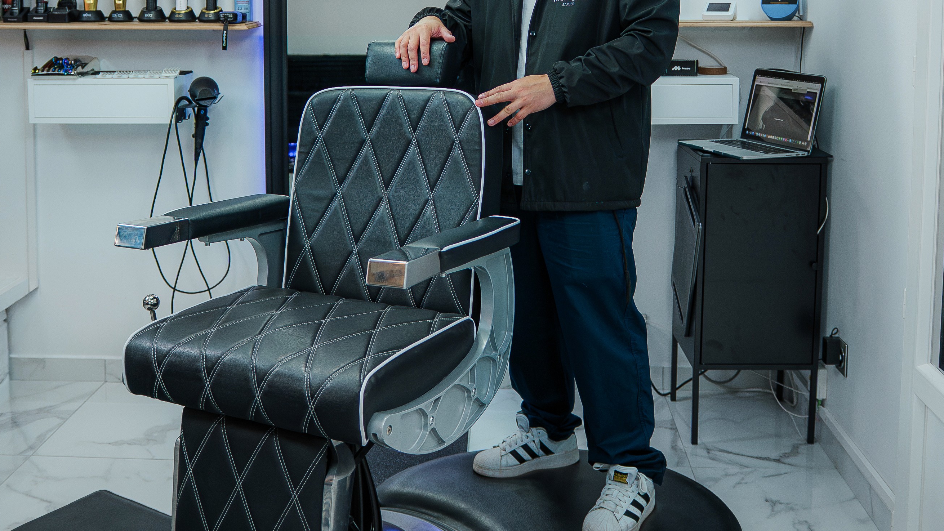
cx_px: 473
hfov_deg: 47.4
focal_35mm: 43
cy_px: 72
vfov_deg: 26.9
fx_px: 1076
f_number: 1.8
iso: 400
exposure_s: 1/250
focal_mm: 18
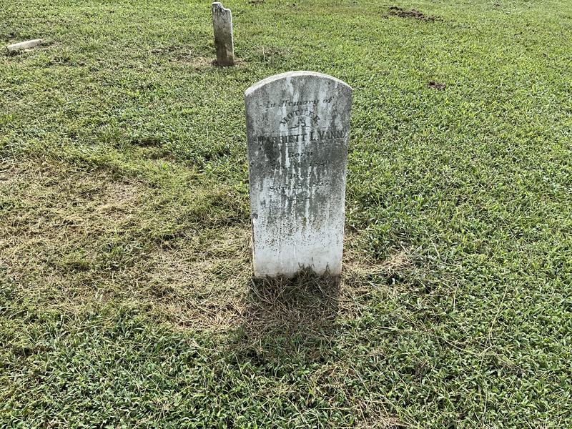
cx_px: 286
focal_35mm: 29
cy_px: 214
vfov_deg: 48.2
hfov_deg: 61.7
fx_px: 479
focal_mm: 3
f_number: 1.8
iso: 16
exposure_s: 1/869
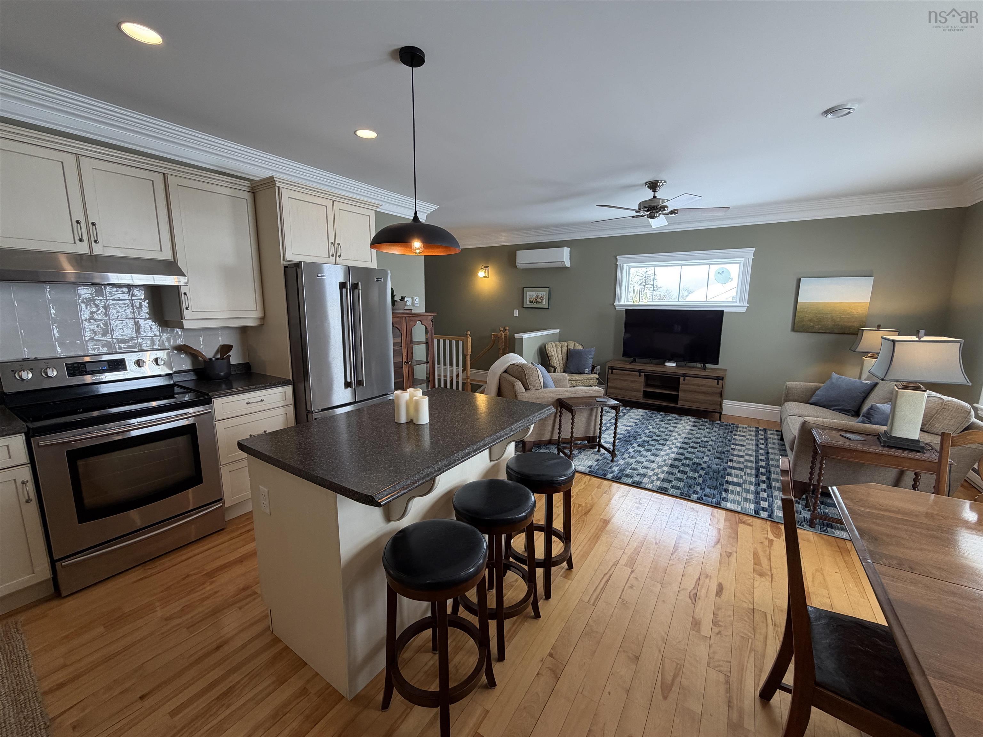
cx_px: 492
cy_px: 368
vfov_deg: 85.7
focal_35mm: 14
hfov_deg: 102.1
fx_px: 398
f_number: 2.2
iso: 160
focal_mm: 2.22
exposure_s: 1/120
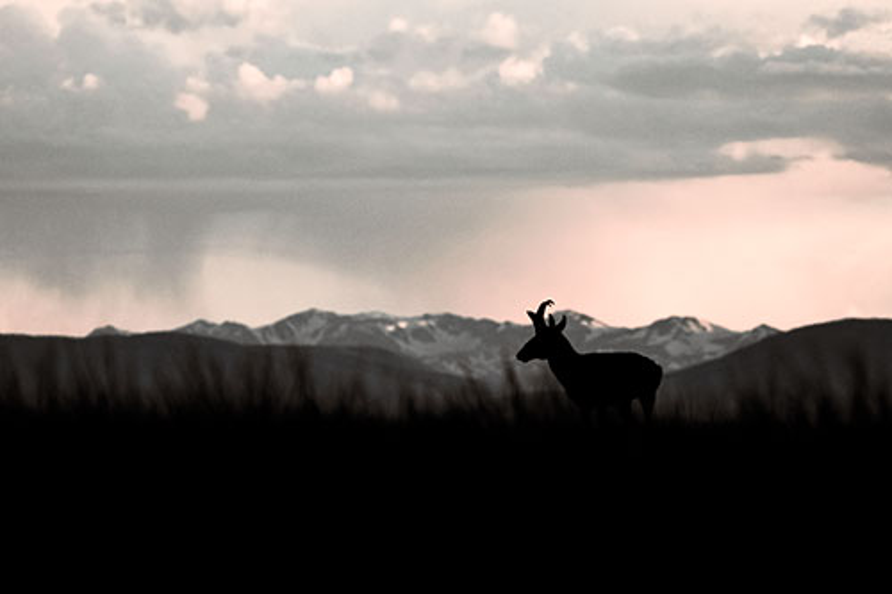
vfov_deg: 2.8
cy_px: 297
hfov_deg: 4.2
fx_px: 12136
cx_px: 446
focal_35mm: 490
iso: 2500
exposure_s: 1/500
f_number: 11
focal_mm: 490
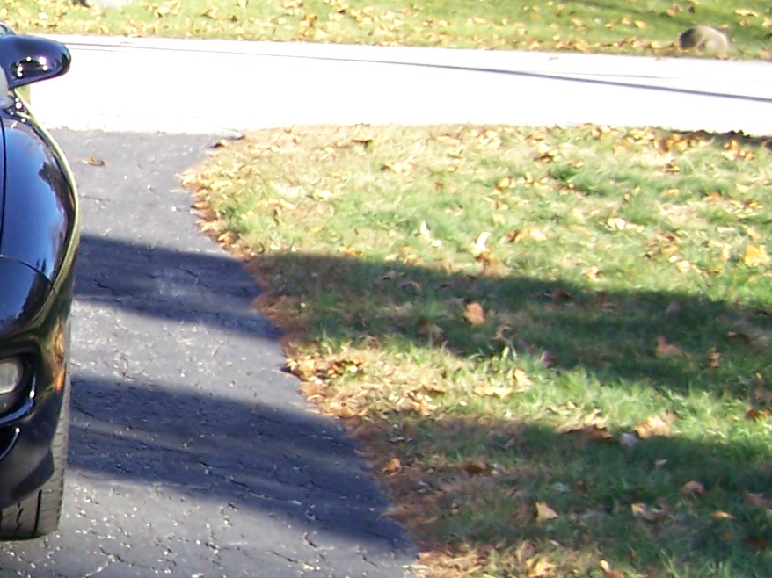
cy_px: 361
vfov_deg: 11.1
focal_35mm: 133
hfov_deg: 13.9
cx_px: -390
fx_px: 2965
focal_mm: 6.3
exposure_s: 1/200
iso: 64
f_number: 2.8
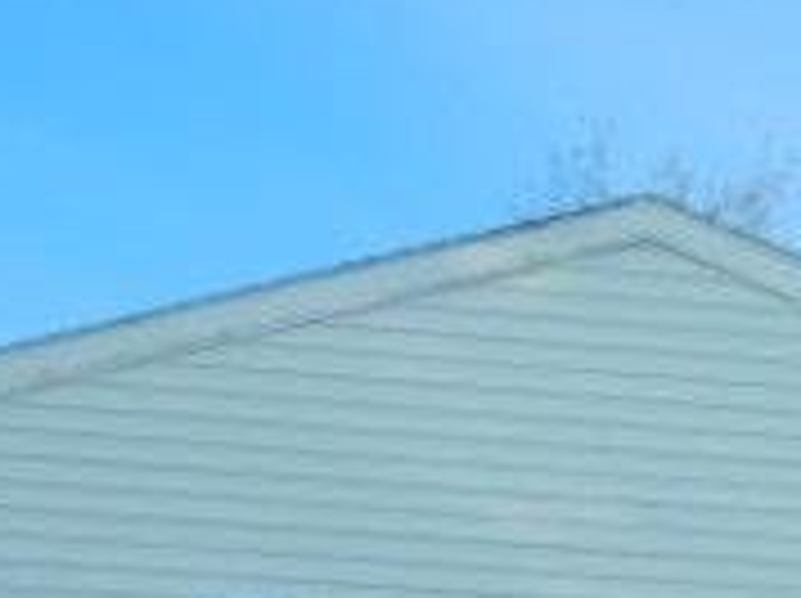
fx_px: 2496
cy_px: 836
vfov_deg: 13.1
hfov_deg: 18.2
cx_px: 405
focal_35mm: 108
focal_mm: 5.3
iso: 125
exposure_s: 1/1000
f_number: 3.2
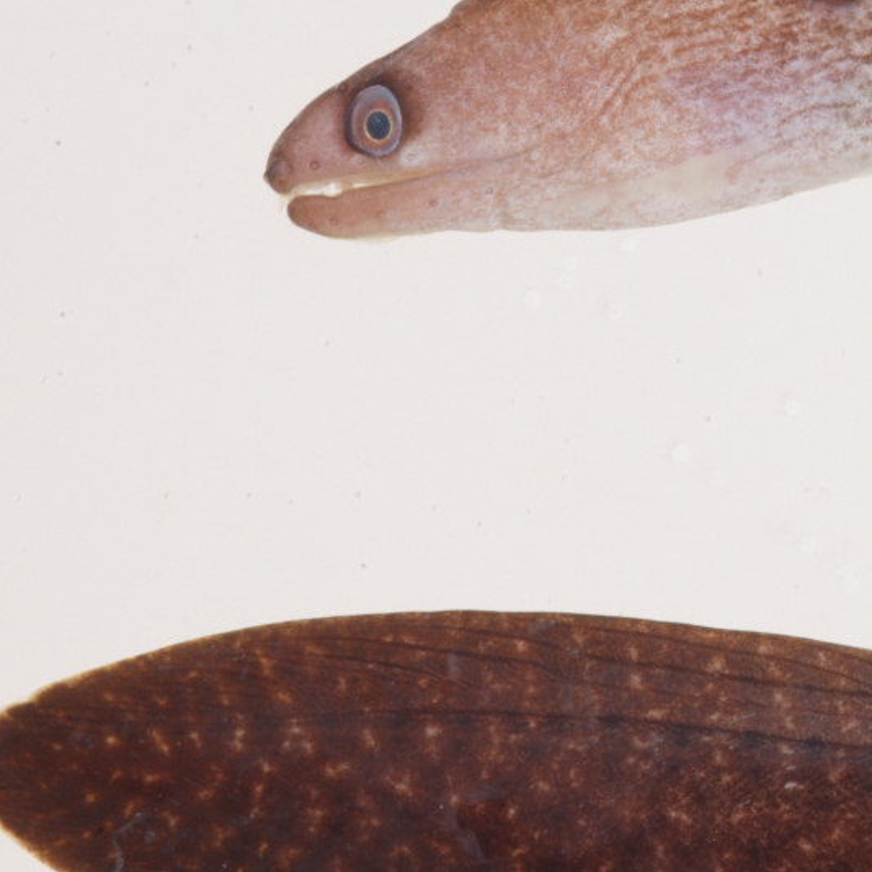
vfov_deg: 4.8
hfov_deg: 4.8
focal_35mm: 362
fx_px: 10317
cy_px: 412
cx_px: 928
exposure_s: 1/60
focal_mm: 105
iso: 100
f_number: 27
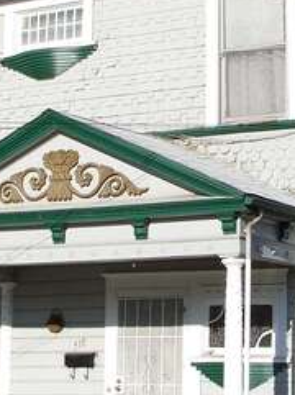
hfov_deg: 12.0
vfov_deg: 15.9
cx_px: 151
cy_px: 84
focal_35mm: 123
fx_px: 1401
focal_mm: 7.8
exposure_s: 1/640
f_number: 4
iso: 64
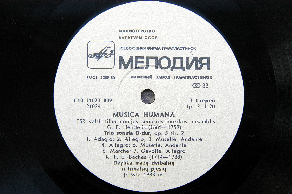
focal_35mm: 52
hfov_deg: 37.9
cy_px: 97
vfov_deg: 25.7
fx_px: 425
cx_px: 146
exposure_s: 1/125
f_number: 5.6
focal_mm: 35
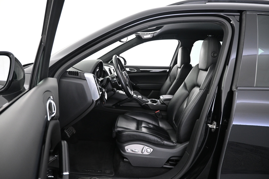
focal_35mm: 24
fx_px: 179
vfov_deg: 53.1
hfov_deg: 73.7
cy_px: 90
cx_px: 134
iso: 2200
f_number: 3.5
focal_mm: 16
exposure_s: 1/30
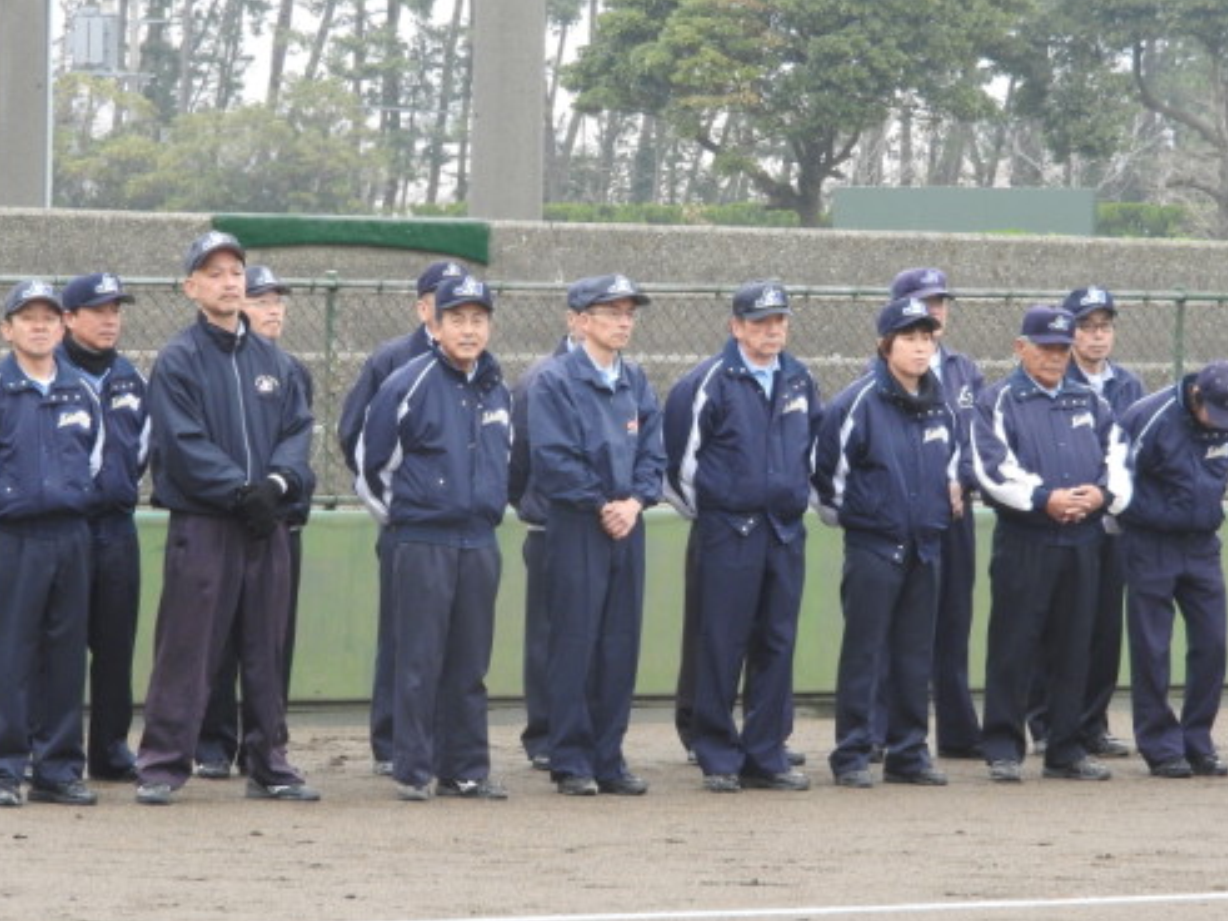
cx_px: 638
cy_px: 496
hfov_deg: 9.0
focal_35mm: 220
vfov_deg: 6.8
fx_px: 7803
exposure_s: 1/60
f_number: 5.3
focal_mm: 32.2
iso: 220
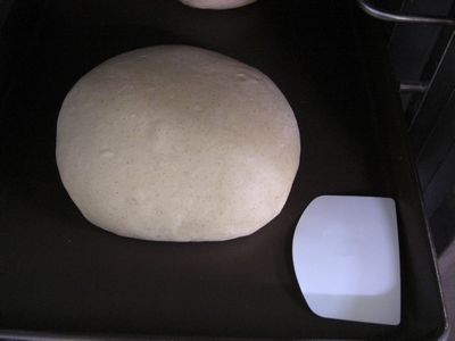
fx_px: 499
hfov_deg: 49.0
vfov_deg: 37.7
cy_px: 170
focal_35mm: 38
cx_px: 228
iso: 800
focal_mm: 7.9
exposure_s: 1/10
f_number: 2.8
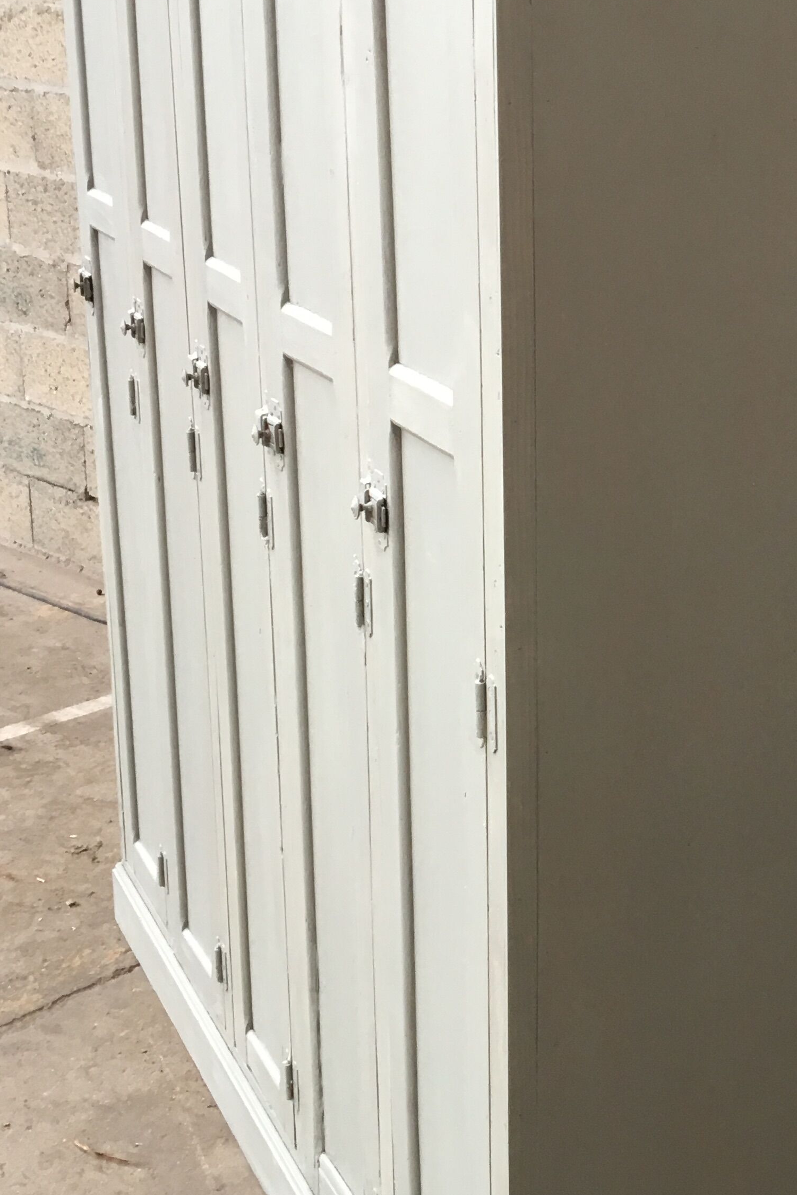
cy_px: 561
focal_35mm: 54
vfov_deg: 36.9
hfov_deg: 24.3
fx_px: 1793
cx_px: 725
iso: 100
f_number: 2.2
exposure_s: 1/33
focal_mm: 4.15
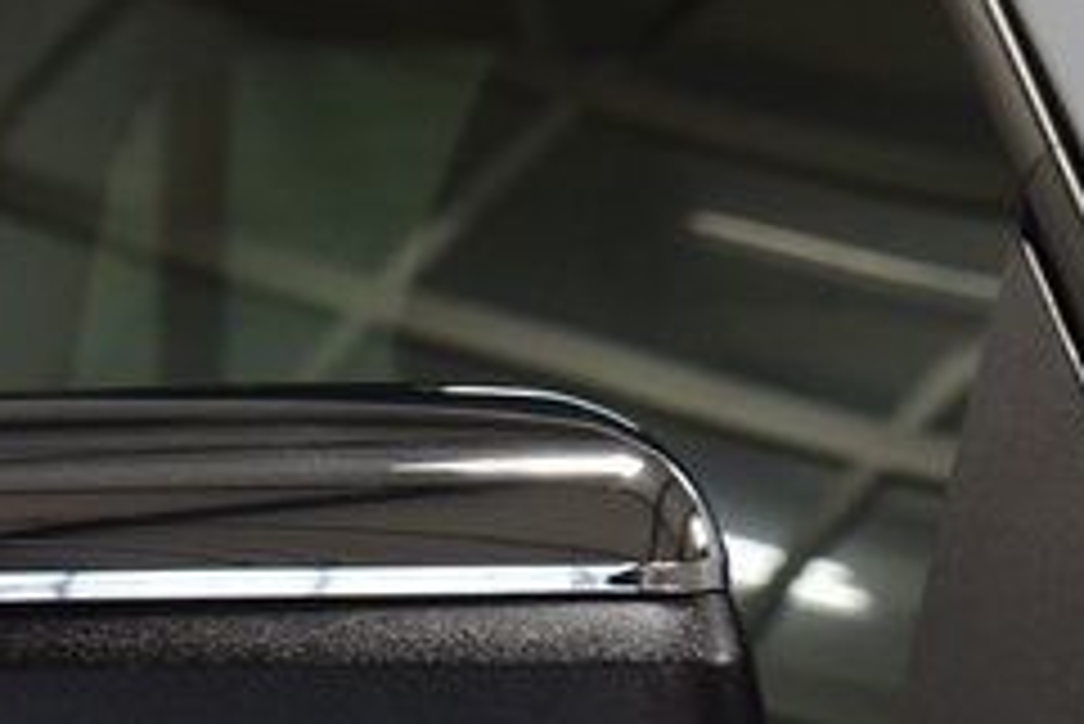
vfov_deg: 6.6
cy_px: 933
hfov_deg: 9.9
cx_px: 99
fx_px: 6236
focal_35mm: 207
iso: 1100
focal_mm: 52
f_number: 8
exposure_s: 1/60
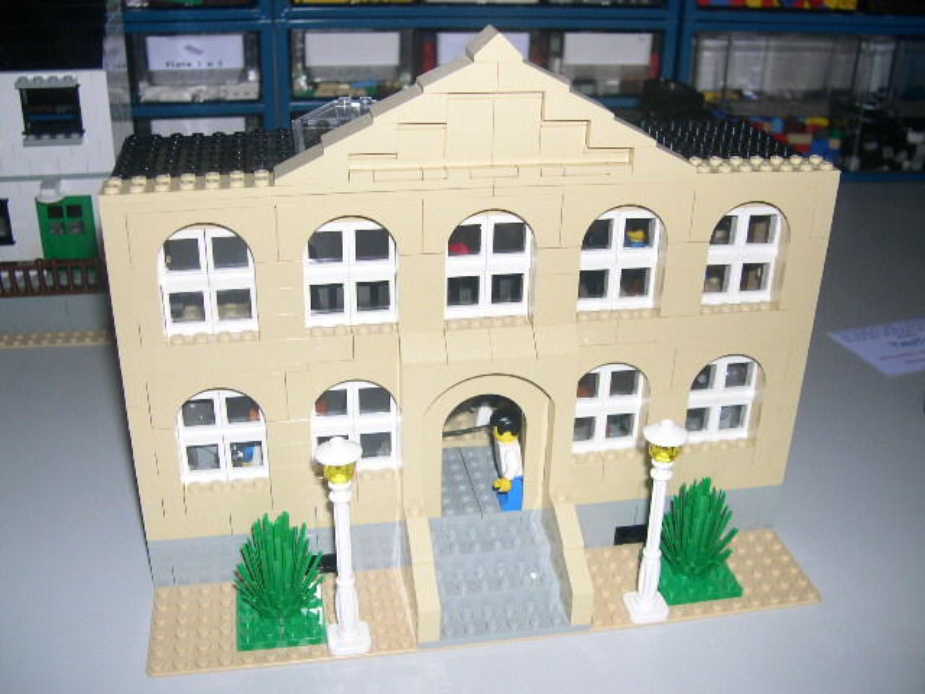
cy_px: 347
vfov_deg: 37.7
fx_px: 1015
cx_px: 462
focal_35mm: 38
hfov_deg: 49.0
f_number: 2.8
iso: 100
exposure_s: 1/60
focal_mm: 8
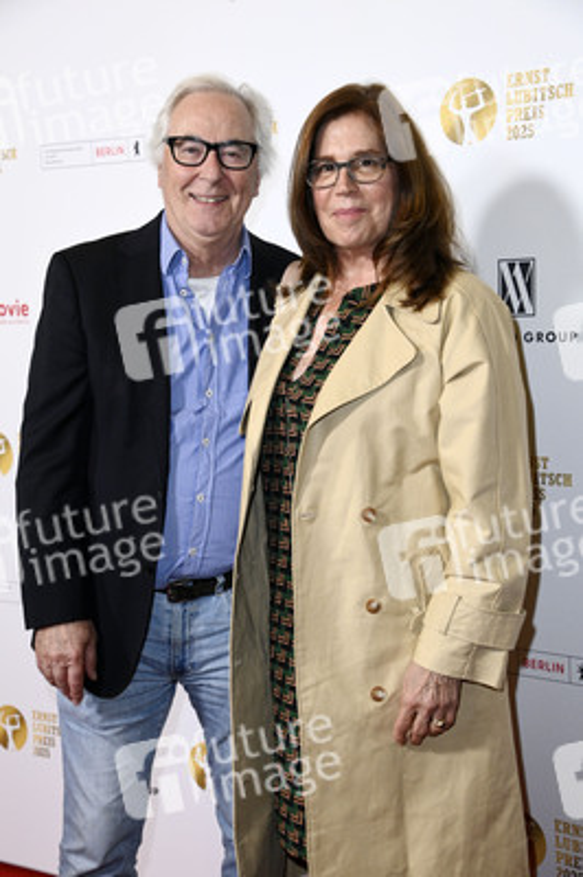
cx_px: 292
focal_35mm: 58
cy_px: 438
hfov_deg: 23.3
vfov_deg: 34.5
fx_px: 1411
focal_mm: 58
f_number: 5.6
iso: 3200
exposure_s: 1/200
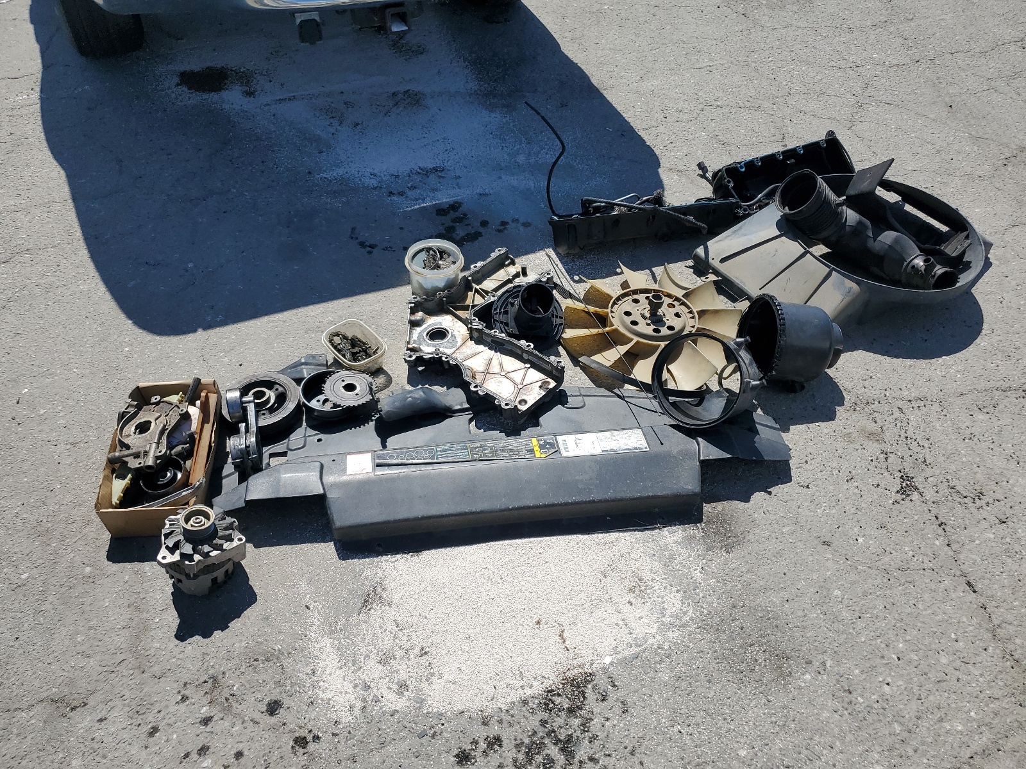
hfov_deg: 67.3
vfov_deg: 53.1
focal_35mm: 26
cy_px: 384
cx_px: 513
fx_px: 771
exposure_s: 1/5000
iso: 50
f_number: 1.5
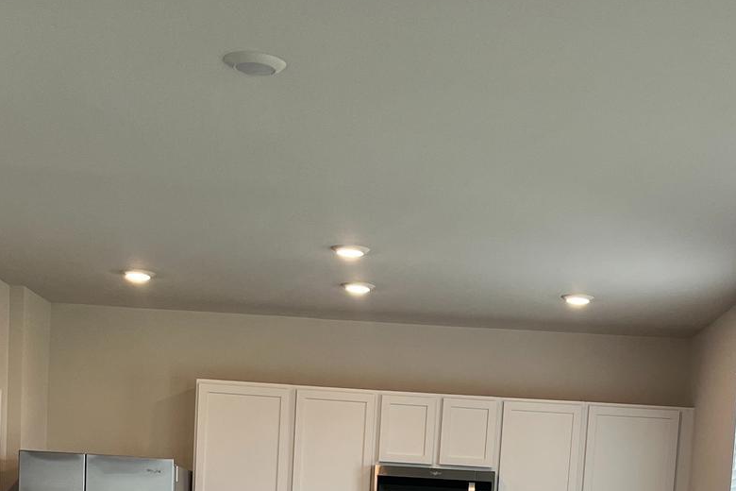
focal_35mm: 71
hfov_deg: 28.4
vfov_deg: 17.5
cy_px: 712
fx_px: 1451
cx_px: 406
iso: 50
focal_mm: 5.1
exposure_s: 1/161
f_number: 1.6
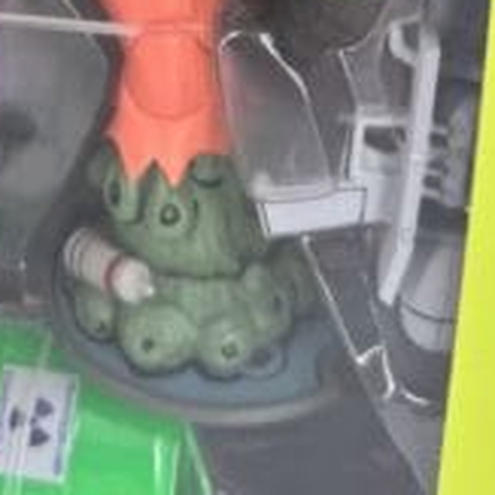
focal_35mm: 87
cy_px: -287
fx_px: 1408
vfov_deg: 17.5
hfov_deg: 19.7
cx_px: 82
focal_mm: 6.76
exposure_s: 1/506
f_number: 1.78
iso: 80
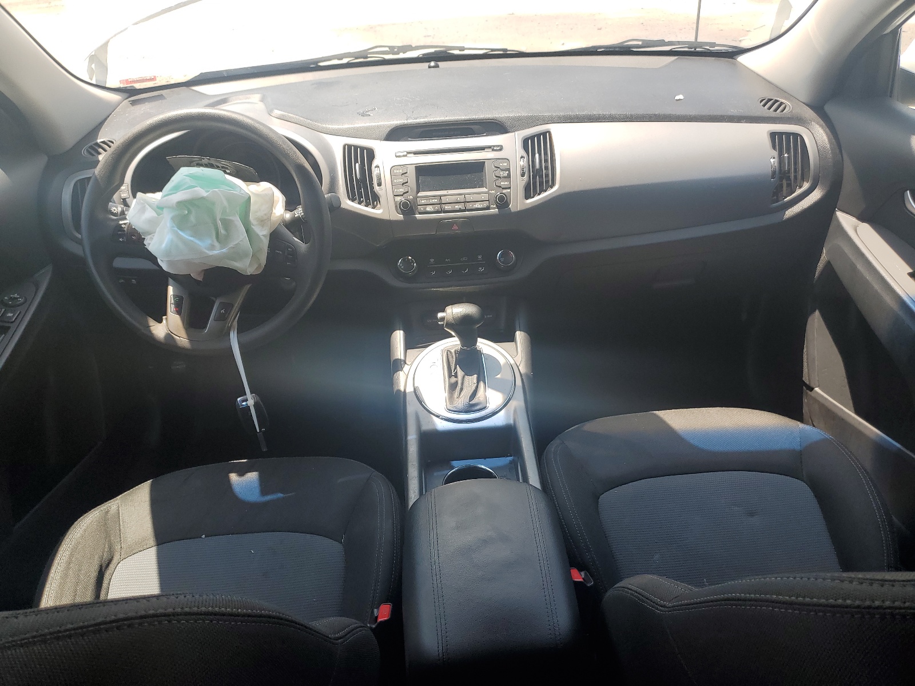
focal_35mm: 26
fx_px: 687
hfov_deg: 67.3
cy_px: 343
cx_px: 458
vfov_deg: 53.1
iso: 50
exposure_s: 1/526
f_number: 1.5
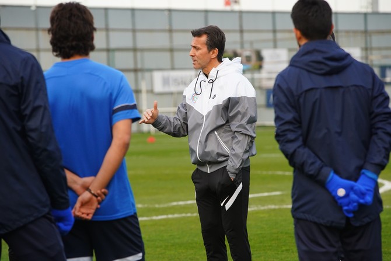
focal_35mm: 200
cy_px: 130
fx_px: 2173
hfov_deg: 10.3
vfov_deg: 6.9
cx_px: 196
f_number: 5.6
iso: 2000
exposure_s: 1/1000
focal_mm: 200
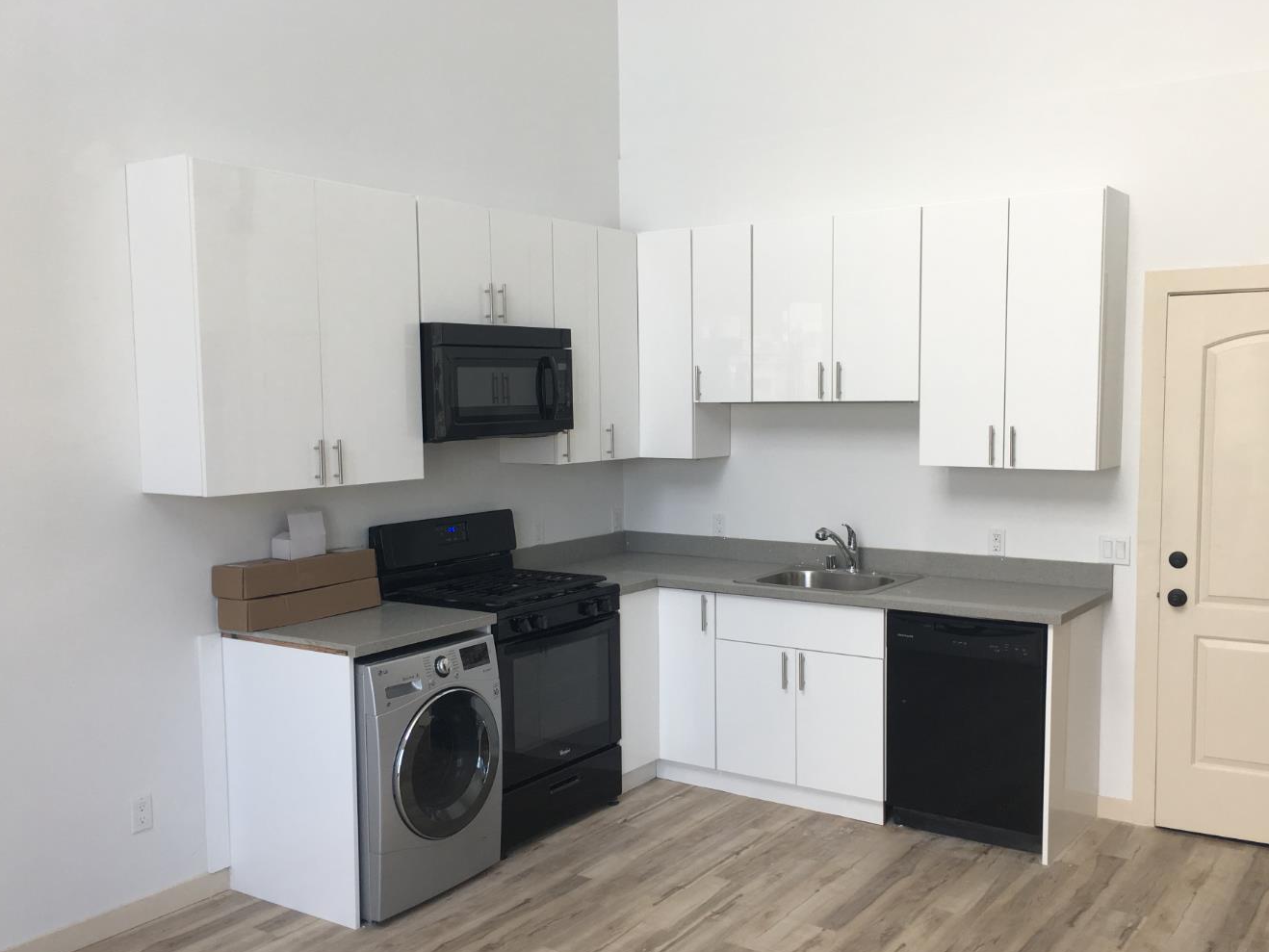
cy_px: 521
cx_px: 683
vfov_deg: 42.9
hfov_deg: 55.3
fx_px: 1210
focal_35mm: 33
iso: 32
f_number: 2.2
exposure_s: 1/120
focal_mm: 4.15
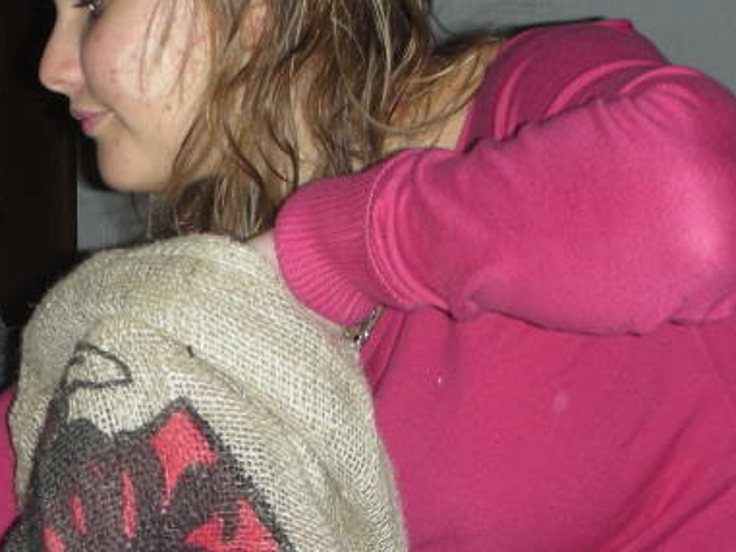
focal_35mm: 94
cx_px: 23
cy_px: 351
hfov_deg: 20.3
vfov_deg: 15.7
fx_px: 1999
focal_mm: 5.8
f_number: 3
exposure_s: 1/60.1
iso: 50
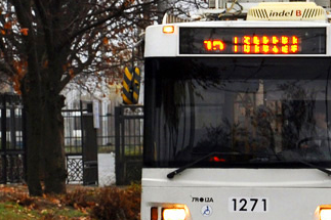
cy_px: 53
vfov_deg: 3.3
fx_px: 3840
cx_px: 258
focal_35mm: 418
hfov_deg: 4.9
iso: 400
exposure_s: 1/160
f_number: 5.3
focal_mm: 75
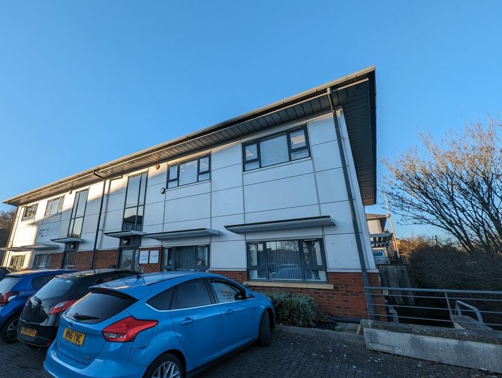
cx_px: 215
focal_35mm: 15
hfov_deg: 97.4
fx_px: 218
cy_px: 186
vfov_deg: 81.9
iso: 46
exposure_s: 1/1034
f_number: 2.2
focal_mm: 1.95
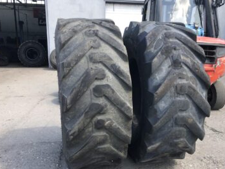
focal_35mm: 34
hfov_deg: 53.7
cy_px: 99
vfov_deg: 41.7
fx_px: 221
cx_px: 128
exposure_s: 1/212
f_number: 1.8
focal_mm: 3.99
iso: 20
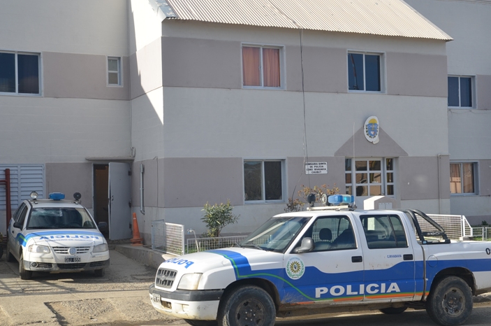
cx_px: 272
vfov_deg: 23.3
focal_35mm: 58
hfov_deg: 34.5
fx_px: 790
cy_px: 166
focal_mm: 34
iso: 110
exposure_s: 1/250
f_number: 8
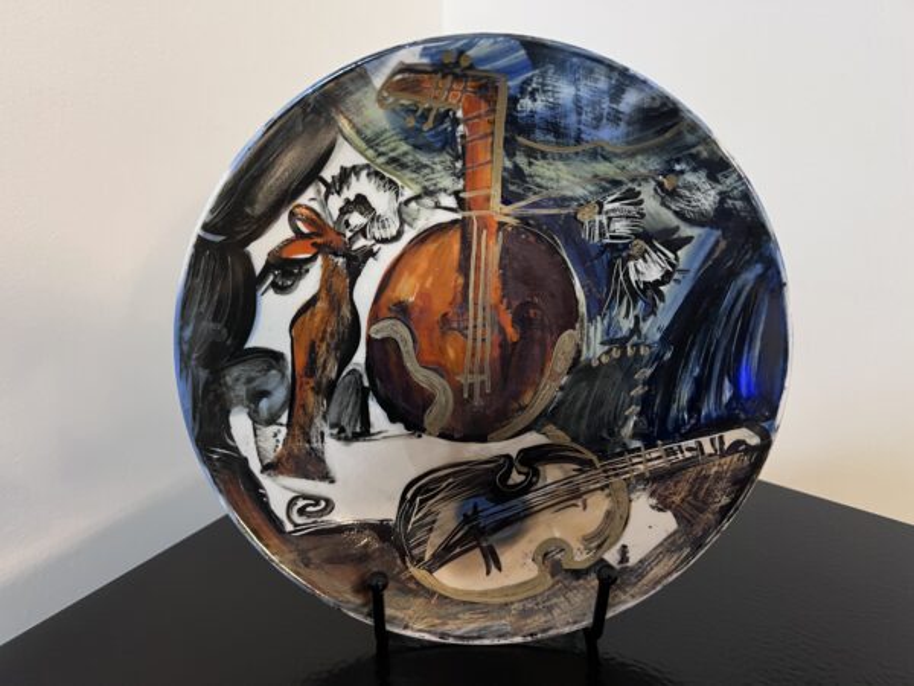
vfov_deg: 53.1
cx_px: 457
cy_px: 343
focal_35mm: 26
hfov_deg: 67.3
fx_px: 687
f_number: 1.5
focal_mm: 5.7
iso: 500
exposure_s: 1/40
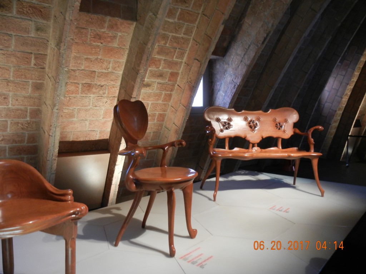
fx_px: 317
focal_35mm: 30
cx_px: 183
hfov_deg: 60.0
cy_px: 137
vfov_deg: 46.8
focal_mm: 5.4
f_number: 3.5
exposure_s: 1/5.5
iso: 400
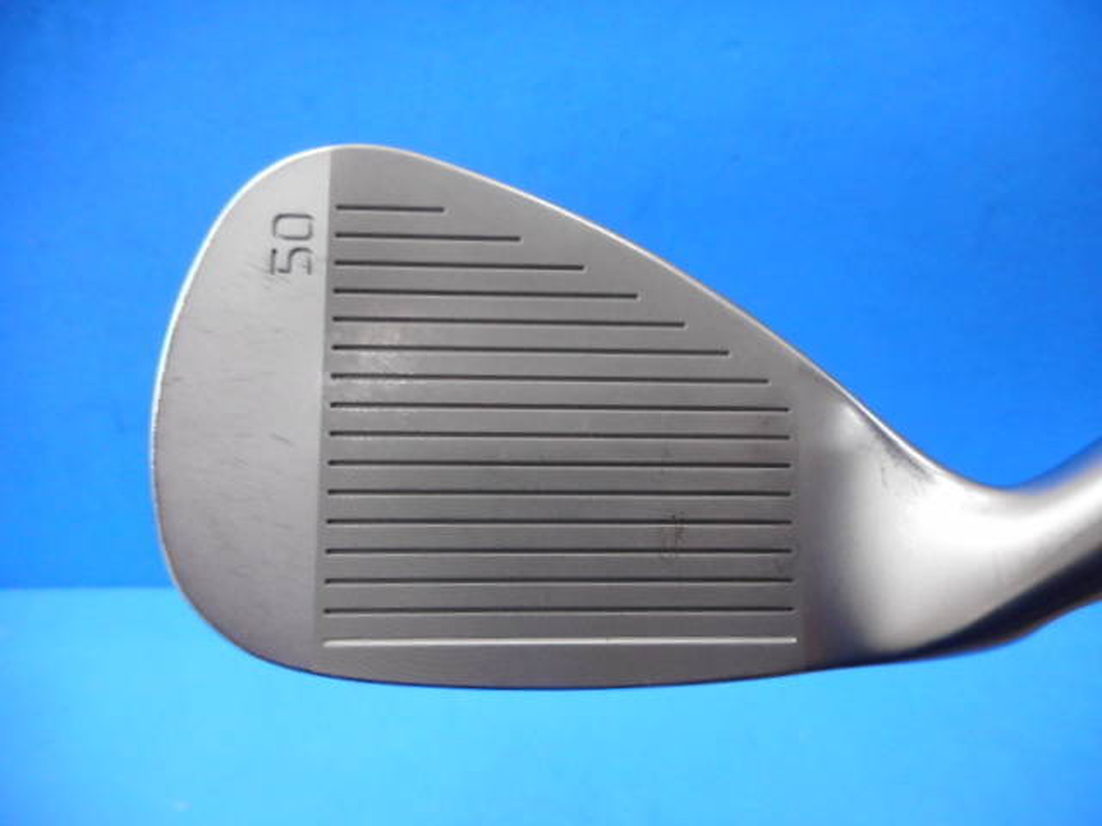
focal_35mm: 25
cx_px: 551
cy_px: 413
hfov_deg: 69.4
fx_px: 796
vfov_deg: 54.9
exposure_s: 1/30
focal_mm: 4.5
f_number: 3.7
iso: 360
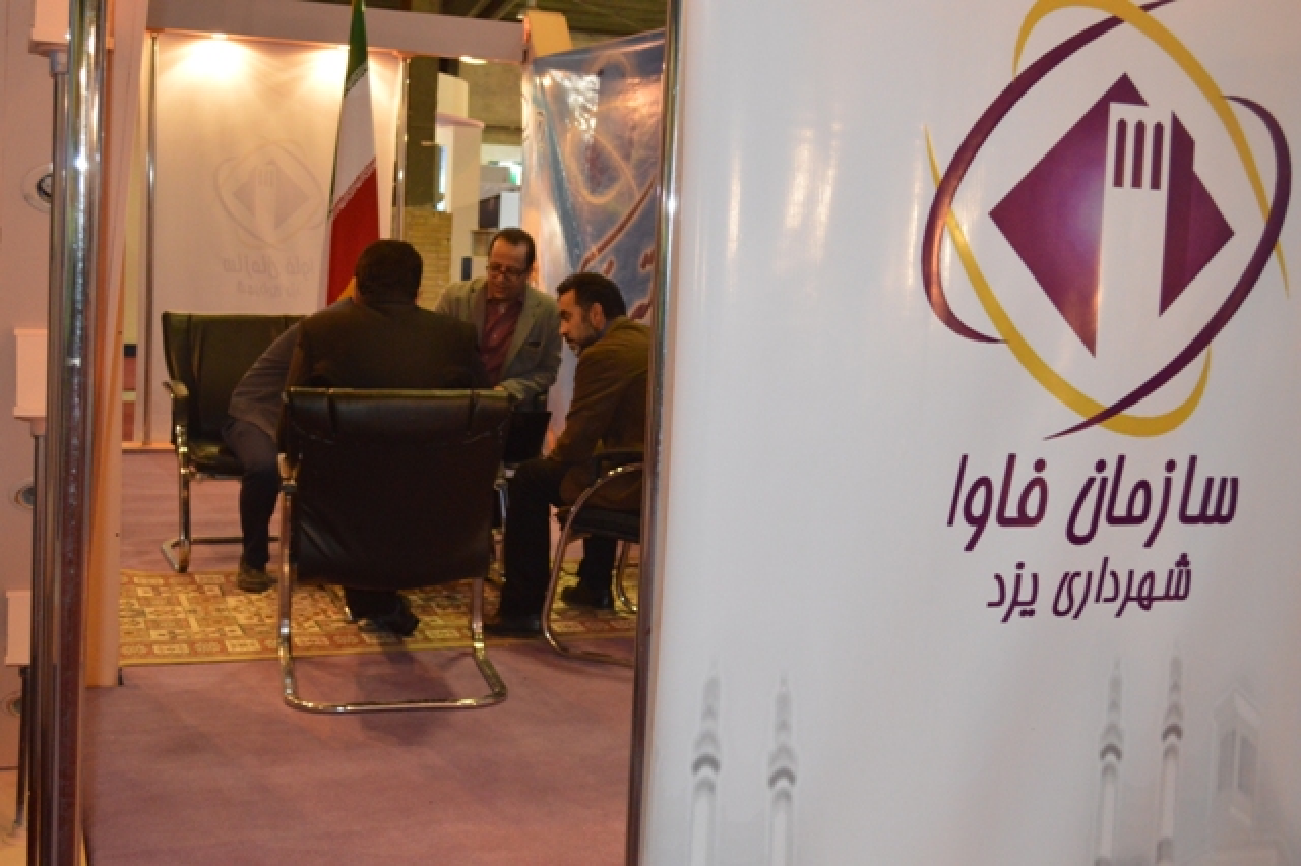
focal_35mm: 44
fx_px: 1571
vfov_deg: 30.8
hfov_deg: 45.0
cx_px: 650
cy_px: 433
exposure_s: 1/60
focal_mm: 29
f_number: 4.5
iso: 2200
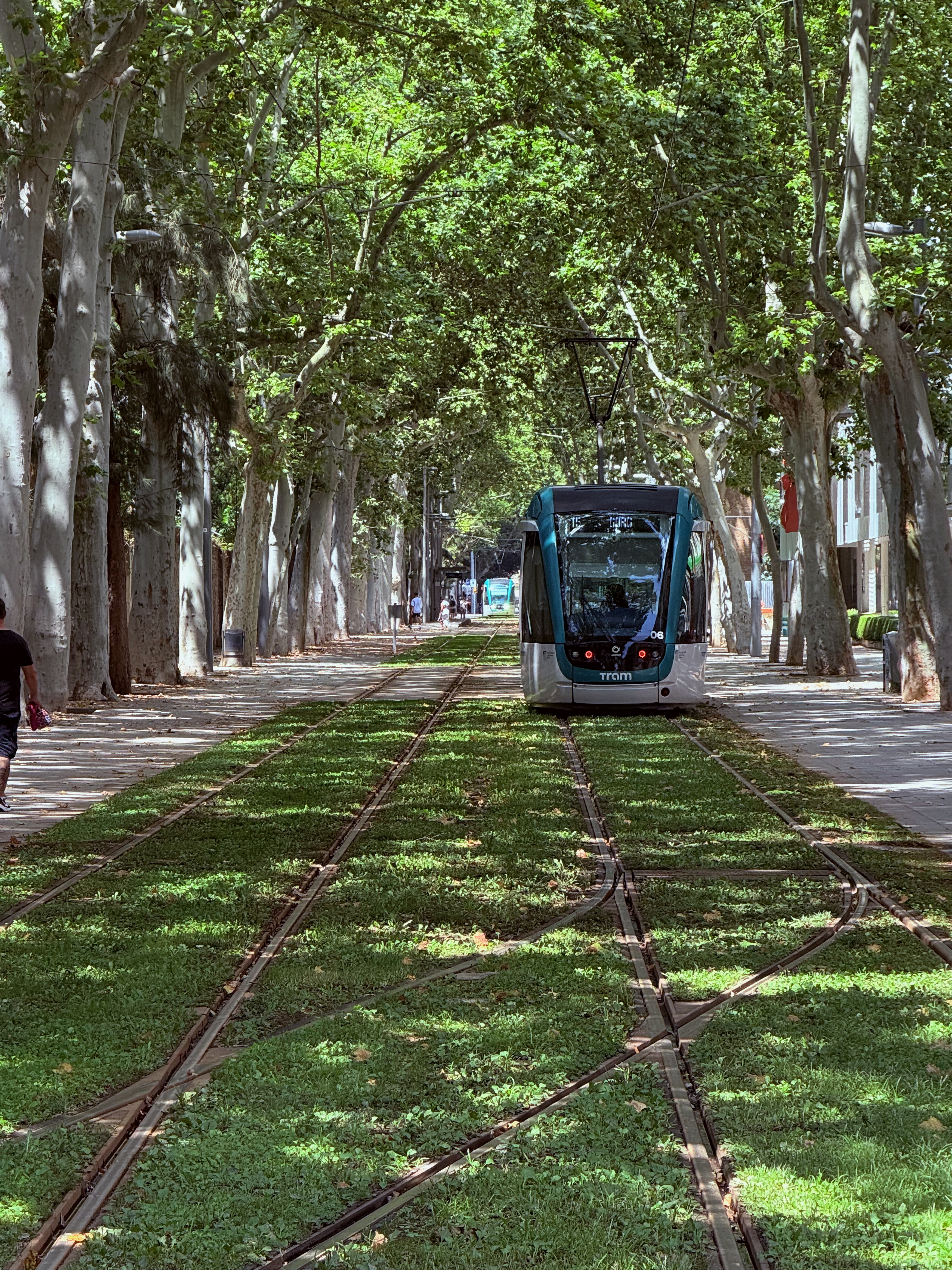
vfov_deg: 13.7
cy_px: 559
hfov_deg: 10.3
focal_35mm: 144
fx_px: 5280
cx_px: 391
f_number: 2.8
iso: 64
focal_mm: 15.66
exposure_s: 1/334
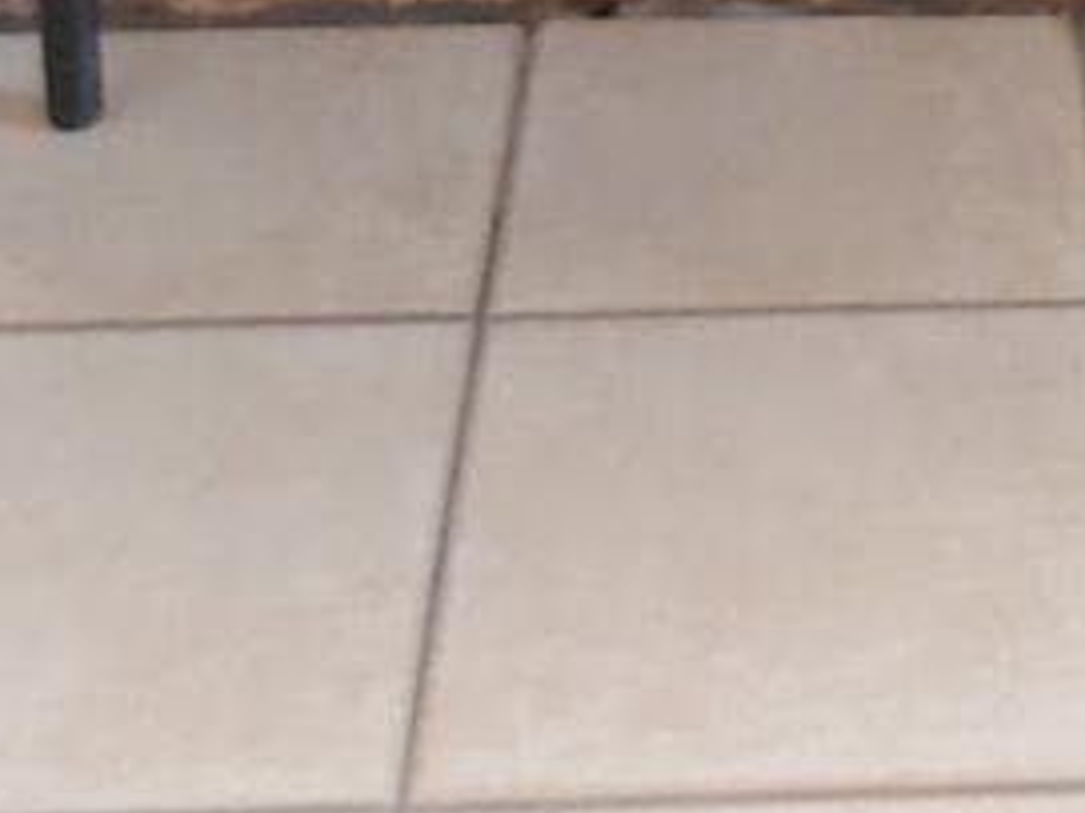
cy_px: -497
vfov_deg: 14.1
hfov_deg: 19.6
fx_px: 3008
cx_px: 1169
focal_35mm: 96
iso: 800
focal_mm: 3.92
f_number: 1.7
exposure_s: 1/20
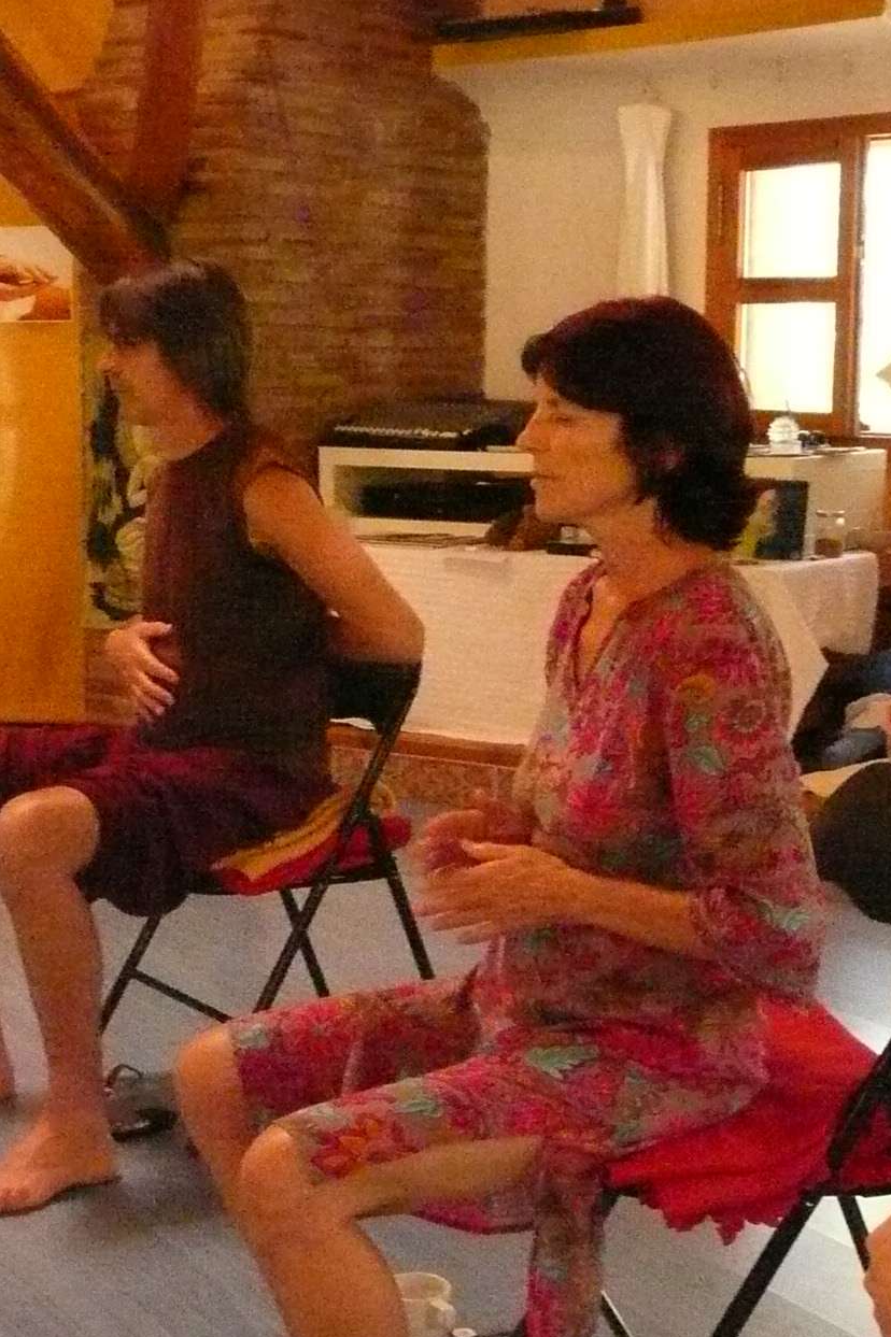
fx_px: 2229
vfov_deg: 33.4
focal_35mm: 60
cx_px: 274
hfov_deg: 22.5
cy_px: 706
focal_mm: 4.6
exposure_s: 1/25
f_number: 3.3
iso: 1250
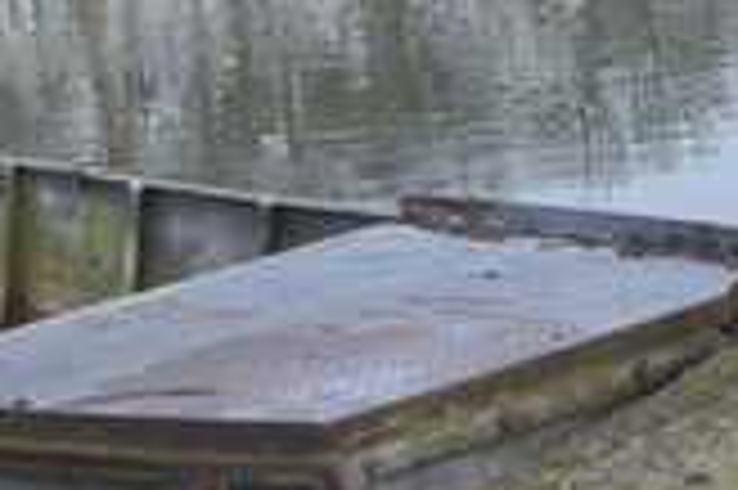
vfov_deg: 9.3
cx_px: 90
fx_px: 3027
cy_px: 137
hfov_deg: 13.8
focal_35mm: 148
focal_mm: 27
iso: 250
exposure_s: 1/60
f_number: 10
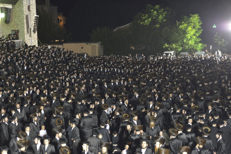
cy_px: 77
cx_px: 116
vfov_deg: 18.2
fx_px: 481
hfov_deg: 27.0
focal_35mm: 75
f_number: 2.8
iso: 1600
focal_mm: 75
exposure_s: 1/30
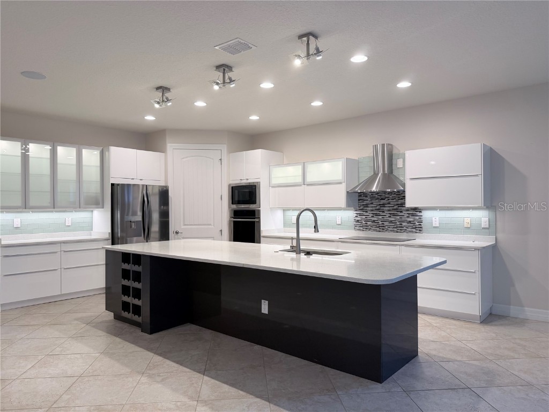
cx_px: 274
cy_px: 206
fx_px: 381
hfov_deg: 71.6
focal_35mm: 24
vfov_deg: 56.8
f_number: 1.78
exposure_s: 1/120
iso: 125
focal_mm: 6.76
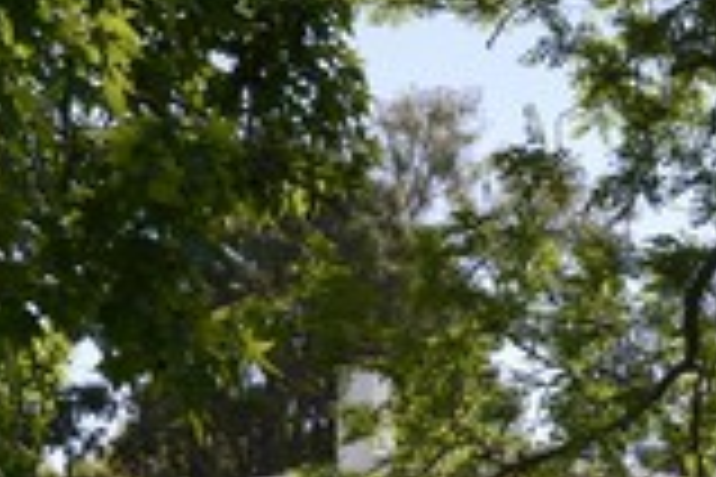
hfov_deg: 15.9
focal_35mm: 127
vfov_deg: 10.6
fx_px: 2526
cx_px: 662
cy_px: 549
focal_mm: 48
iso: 200
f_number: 11
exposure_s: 1/160
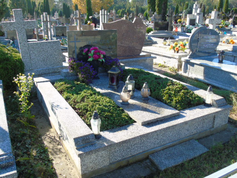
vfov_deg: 48.2
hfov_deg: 61.7
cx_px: 118
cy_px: 89
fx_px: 199
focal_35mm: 29
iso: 80
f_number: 3.6
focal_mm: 5.2
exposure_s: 1/160
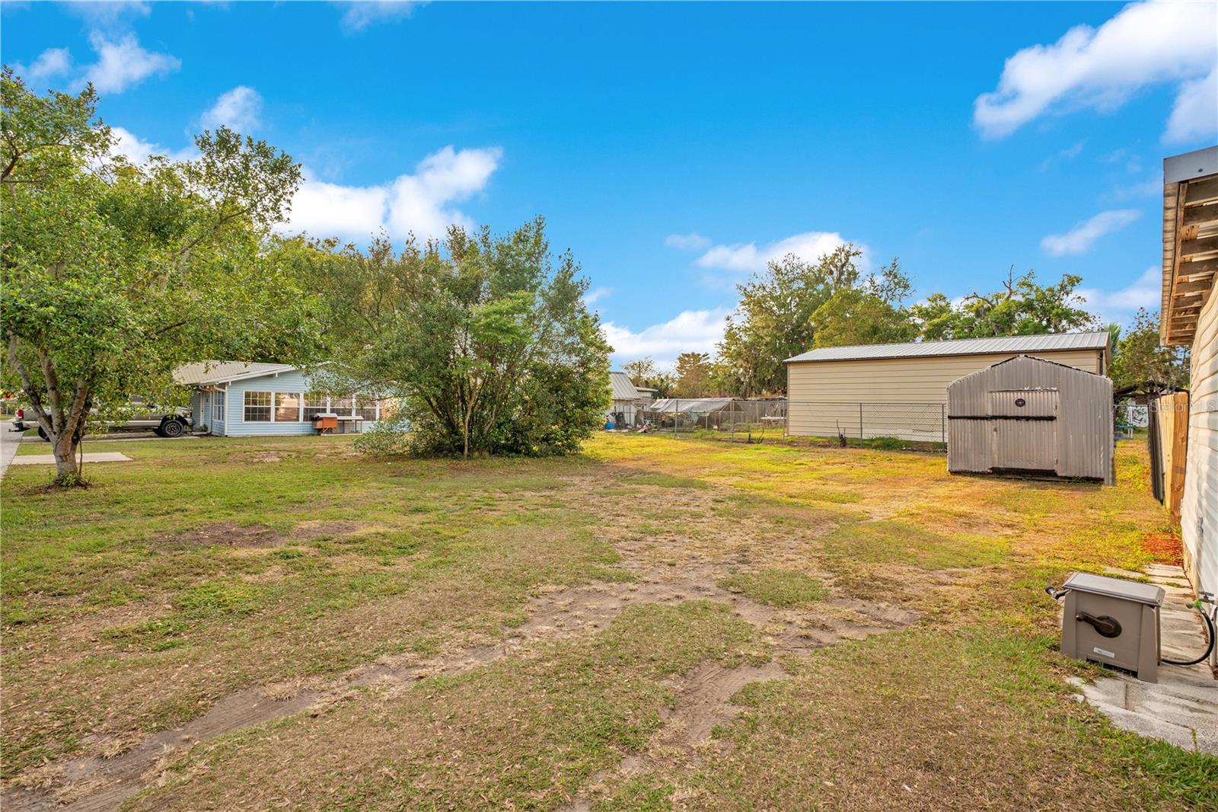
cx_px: 609
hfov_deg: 96.7
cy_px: 406
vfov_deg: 73.7
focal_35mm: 16
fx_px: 541
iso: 100
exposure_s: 1/125
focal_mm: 16
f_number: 8
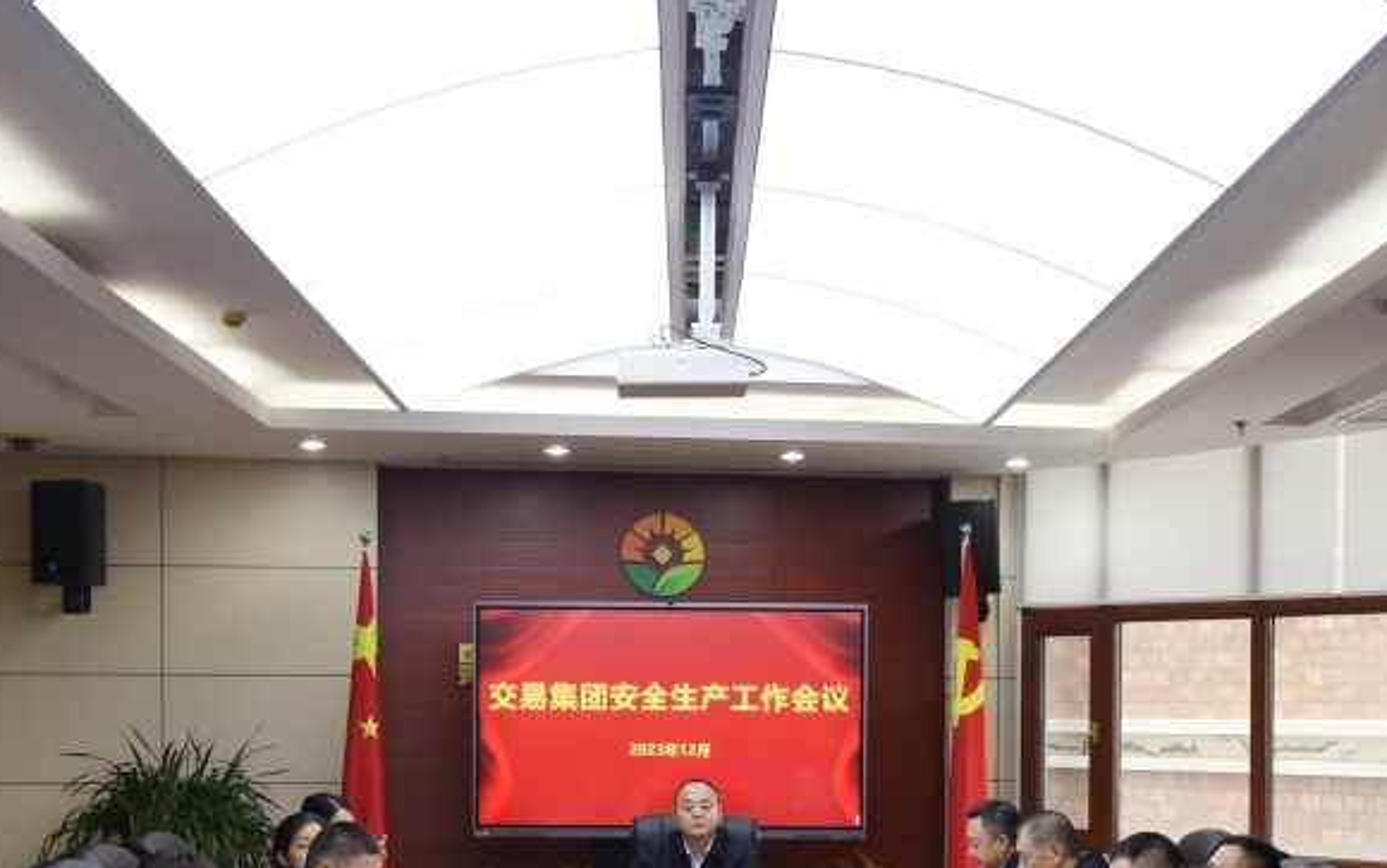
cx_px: 758
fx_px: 2193
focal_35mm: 58
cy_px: 753
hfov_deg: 35.1
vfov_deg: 22.0
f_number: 5.6
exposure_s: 1/125
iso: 800
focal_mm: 22
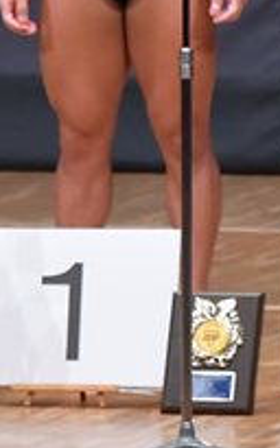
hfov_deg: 1.3
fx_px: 12695
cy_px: -17
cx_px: 213
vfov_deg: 2.0
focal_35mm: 1039
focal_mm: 180
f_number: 5.6
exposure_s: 1/400
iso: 6400
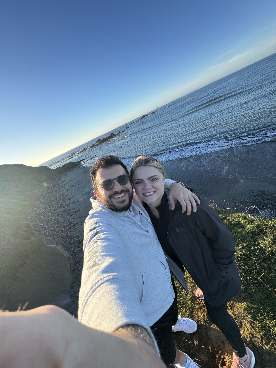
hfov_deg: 85.7
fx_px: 149
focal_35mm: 14
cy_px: 184
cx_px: 138
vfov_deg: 102.1
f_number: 2.2
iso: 40
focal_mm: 2.22
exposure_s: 1/518
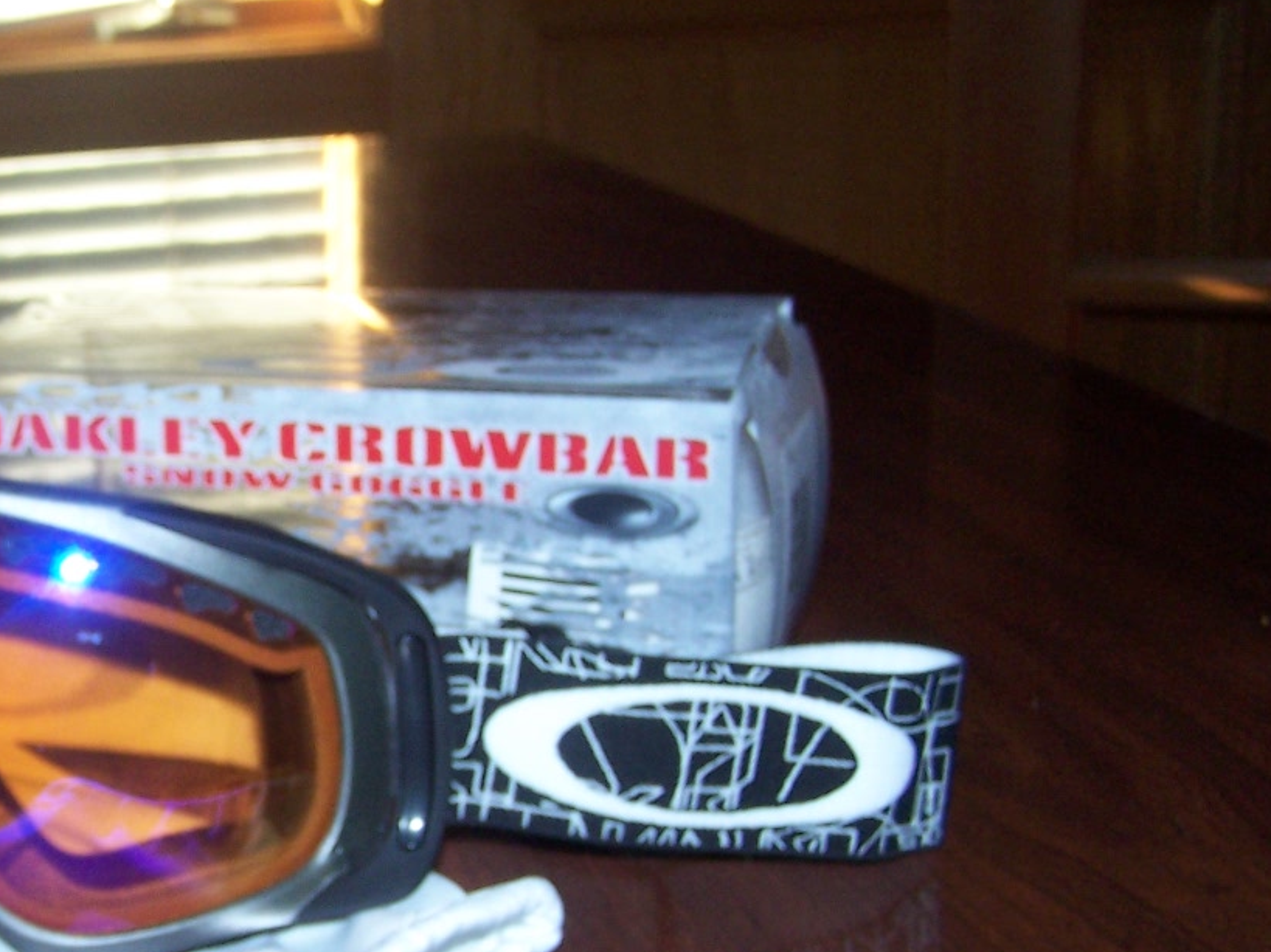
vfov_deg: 20.3
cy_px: 662
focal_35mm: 72
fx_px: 2643
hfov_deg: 26.2
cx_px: 147
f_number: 2.8
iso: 140
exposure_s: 1/60
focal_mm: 6.3
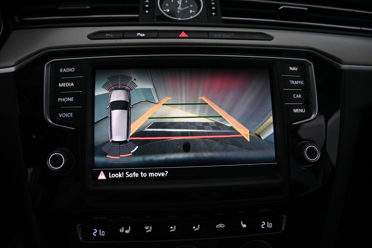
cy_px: 124
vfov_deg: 18.2
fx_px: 775
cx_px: 186
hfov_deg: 27.0
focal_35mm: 75
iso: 5000
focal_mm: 50
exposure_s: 1/320
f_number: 6.3
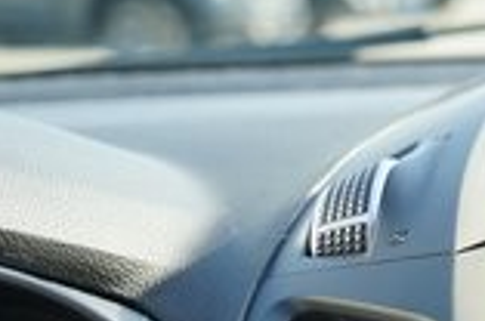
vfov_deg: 9.4
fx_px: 1869
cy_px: 560
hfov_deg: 13.0
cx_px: 933
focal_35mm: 139
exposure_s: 1/60
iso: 100
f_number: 4.5
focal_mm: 34
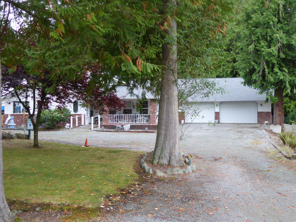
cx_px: 148
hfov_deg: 44.8
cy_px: 111
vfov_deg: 34.3
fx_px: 359
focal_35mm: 42
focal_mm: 7.2
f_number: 3.8
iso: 500
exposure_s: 1/250
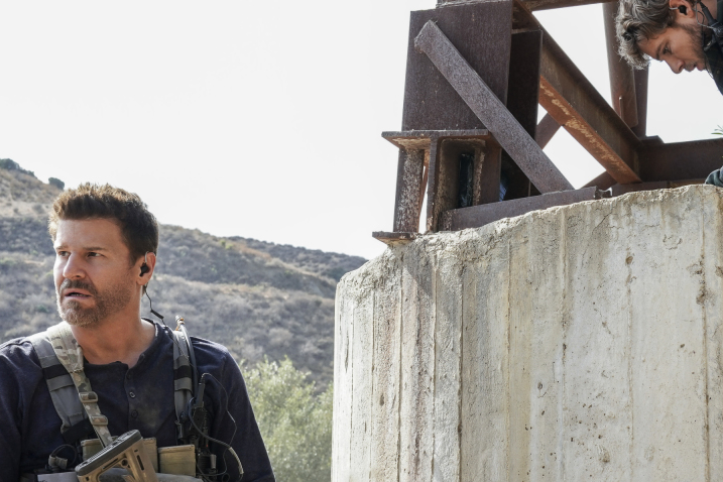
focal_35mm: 72
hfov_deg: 28.0
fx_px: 1446
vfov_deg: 18.9
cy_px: 305
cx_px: 450
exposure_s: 1/400
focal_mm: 43
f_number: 8
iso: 640
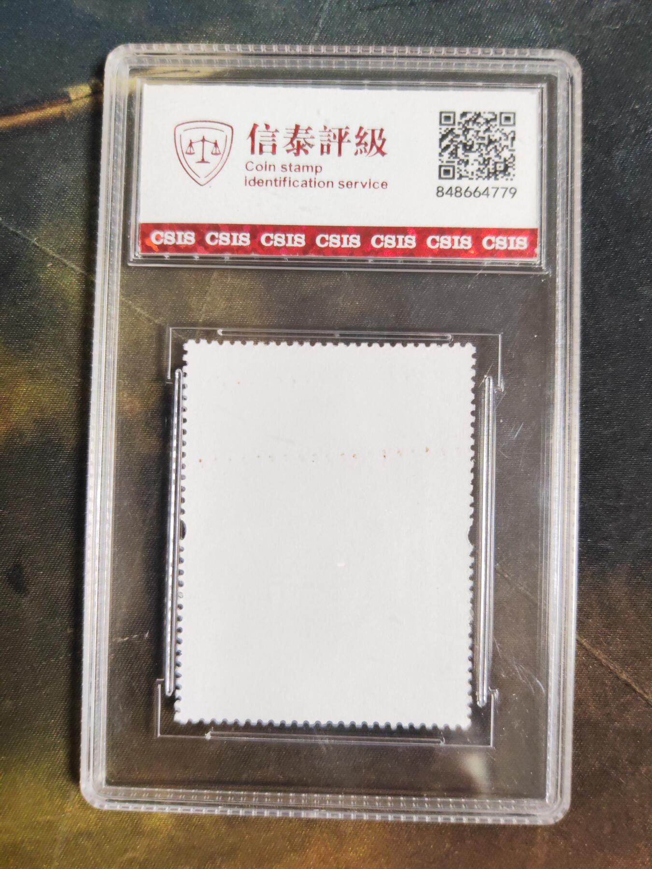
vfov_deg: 65.3
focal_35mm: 27
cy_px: 434
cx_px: 326
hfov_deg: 51.4
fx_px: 678
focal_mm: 5.53
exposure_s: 1/100
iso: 320
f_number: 1.8
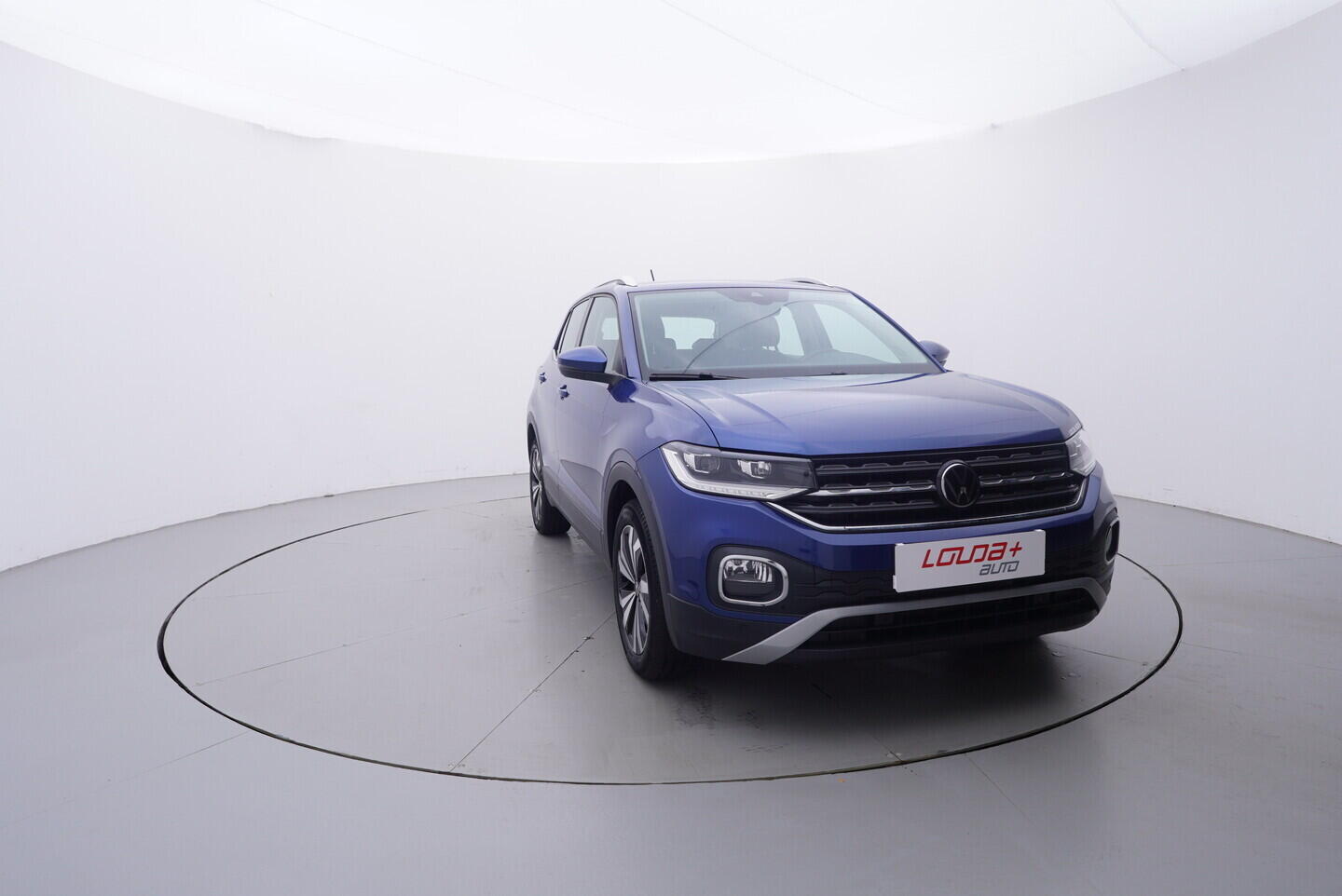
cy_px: 448
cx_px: 671
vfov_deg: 56.2
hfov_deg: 77.3
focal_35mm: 22
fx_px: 839
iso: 200
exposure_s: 1/80
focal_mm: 15
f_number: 5
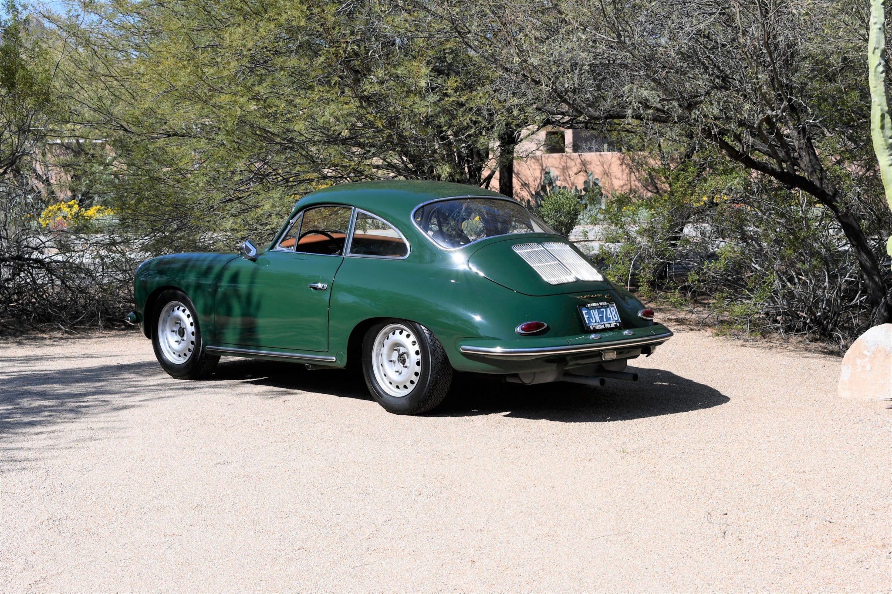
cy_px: 297
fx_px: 1660
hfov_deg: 30.1
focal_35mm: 67
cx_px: 446
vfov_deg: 20.3
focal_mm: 45
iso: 100
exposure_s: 1/400
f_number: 10
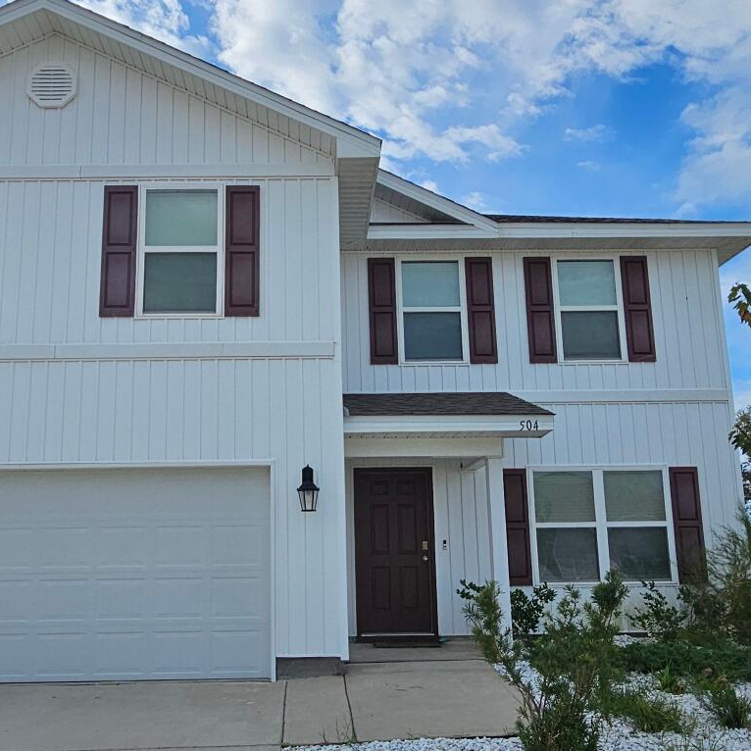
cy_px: 416
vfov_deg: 53.9
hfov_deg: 53.8
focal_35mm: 30
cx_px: 318
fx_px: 736
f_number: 2.2
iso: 50
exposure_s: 1/3589
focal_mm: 2.2
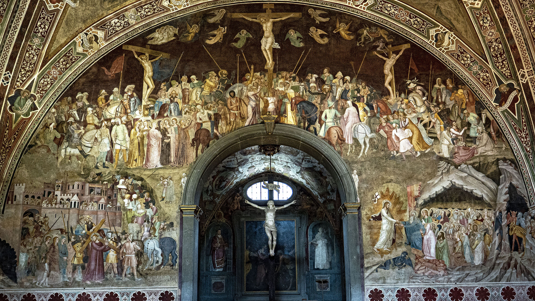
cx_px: 265
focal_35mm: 27
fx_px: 383
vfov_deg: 42.7
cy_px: 180
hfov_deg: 69.9
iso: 800
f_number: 2.8
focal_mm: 12
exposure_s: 1/15
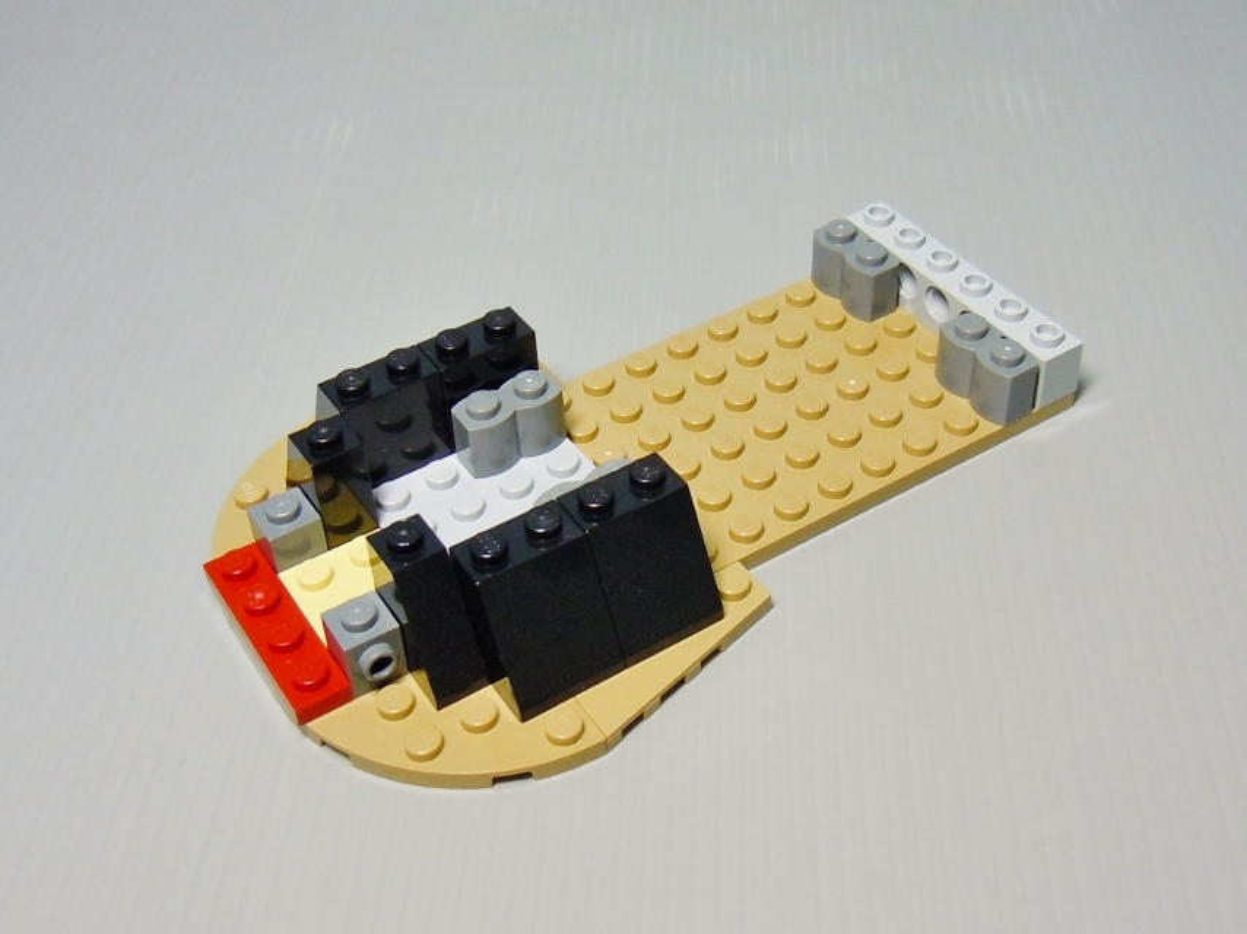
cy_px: 467
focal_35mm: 30
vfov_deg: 46.8
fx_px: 1080
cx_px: 624
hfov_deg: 60.0
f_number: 3.5
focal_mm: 5.4
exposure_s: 1/25
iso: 200
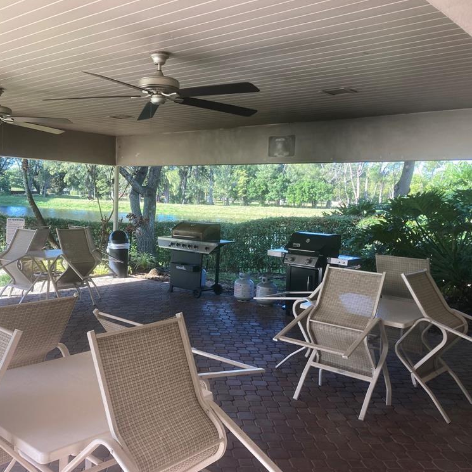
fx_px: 525
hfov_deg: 48.2
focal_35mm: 34
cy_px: 239
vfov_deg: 48.4
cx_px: 189
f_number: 1.8
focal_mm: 3.99
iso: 25
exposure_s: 1/121
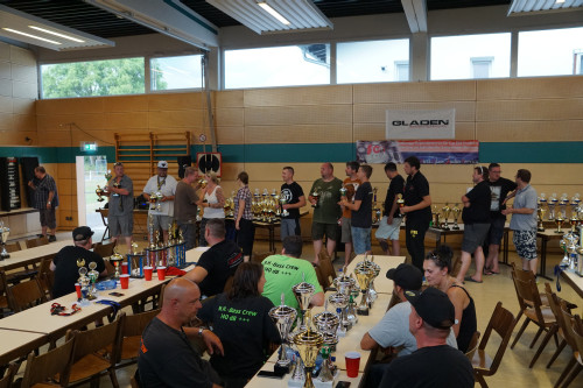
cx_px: 292
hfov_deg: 61.9
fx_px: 486
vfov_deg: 43.6
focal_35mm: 30
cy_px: 194
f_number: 4
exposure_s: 1/160
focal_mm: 20
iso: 1000
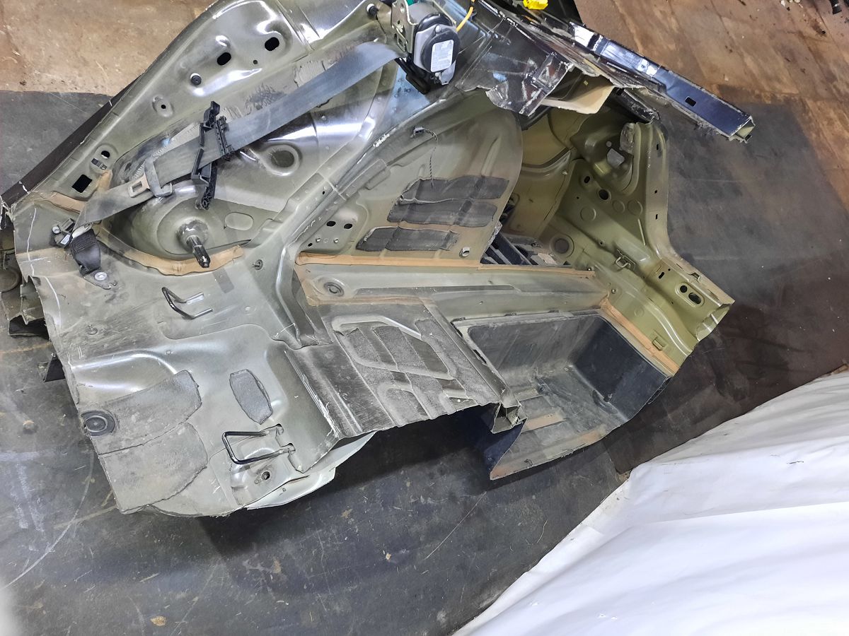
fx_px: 613
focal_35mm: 25
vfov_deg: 54.9
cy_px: 318
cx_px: 424
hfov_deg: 69.4
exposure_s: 1/25
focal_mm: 4.6
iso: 320
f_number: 2
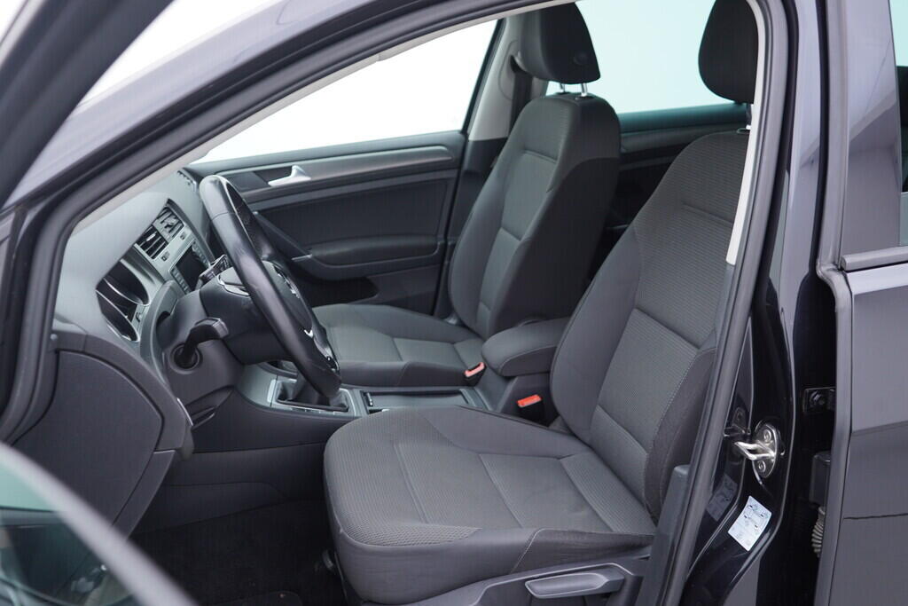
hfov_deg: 53.1
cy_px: 303
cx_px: 454
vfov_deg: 36.9
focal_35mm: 36
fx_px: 908
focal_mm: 24
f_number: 2.8
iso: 160
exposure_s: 1/40
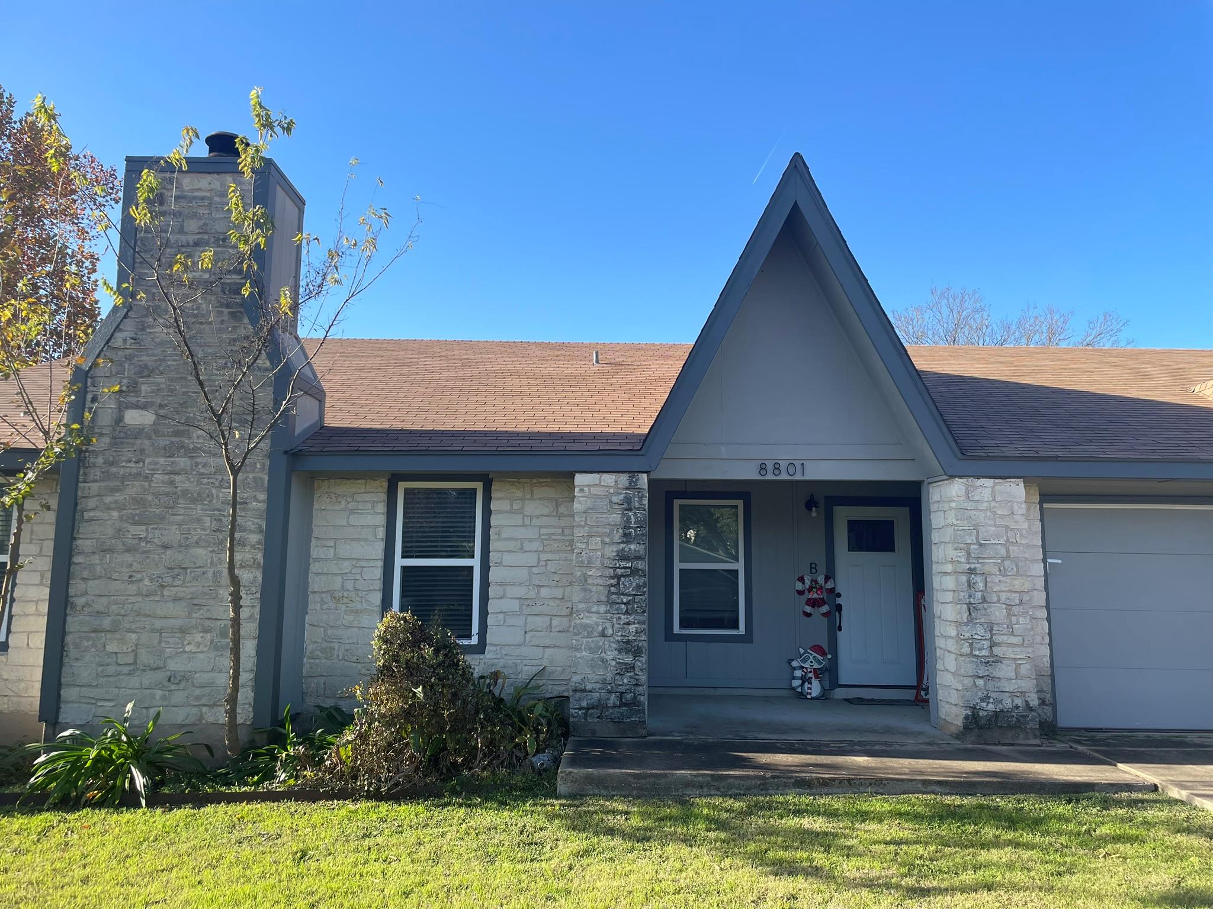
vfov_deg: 53.1
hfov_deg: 67.3
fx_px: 911
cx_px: 606
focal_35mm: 26
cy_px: 454
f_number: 1.6
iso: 50
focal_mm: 4.2
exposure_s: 1/1825
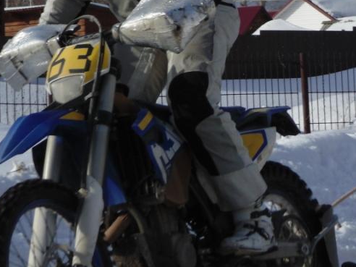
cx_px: 353
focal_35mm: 275
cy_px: 14
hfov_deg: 7.2
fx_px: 2828
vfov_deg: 5.4
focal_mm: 23.6
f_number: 4.7
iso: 80
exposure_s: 1/800
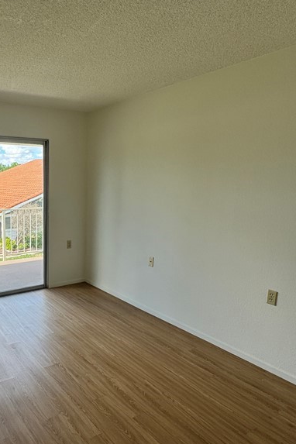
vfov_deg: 69.4
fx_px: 321
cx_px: 54
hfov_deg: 46.6
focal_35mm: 26
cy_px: 230
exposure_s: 1/274
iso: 40
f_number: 2.2
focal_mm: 2.22
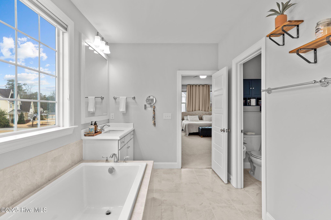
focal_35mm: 17
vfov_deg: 70.4
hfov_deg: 93.3
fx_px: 156
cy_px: 110
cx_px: 166
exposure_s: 1/6
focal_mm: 17
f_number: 5.6
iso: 160
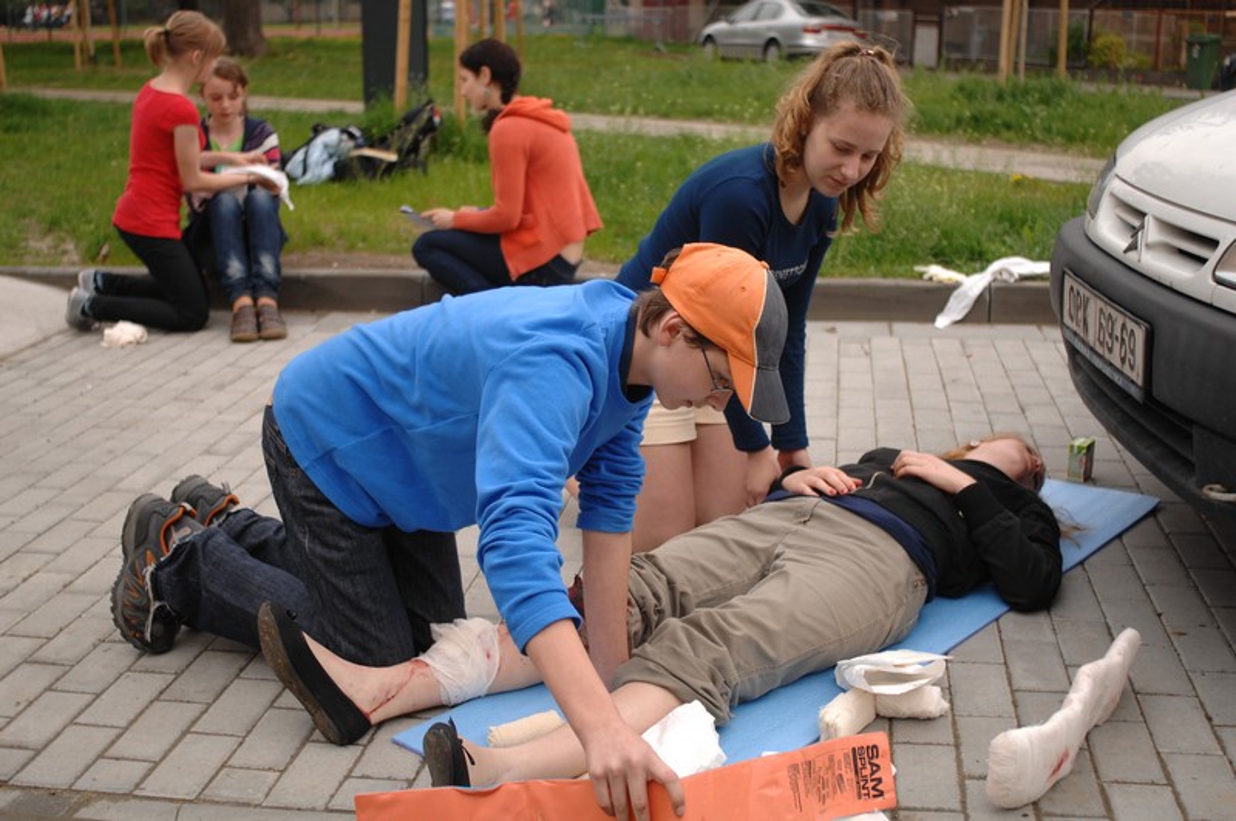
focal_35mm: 42
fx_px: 1440
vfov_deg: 31.8
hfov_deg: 46.5
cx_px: 618
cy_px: 410
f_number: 2.8
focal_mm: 28
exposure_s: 1/1250
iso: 200
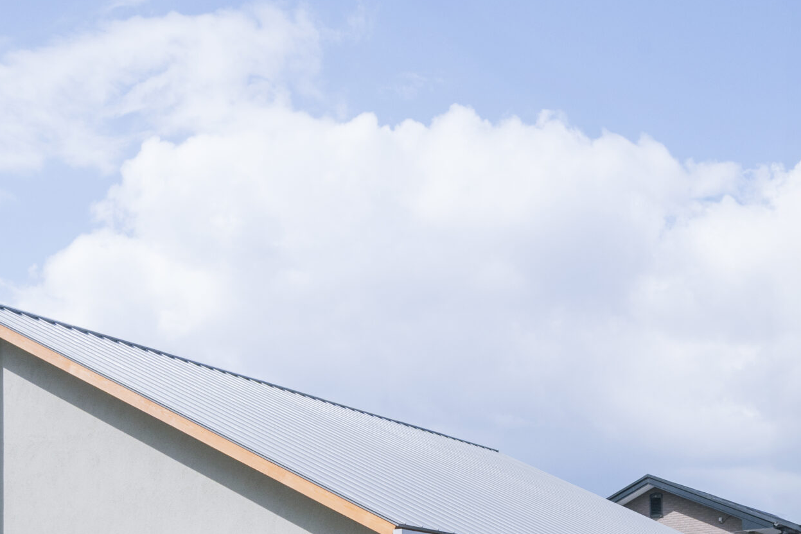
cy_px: 544
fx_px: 891
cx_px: 340
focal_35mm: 40
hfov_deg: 48.3
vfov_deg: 30.8
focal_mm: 19.5
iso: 320
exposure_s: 1/400
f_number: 11
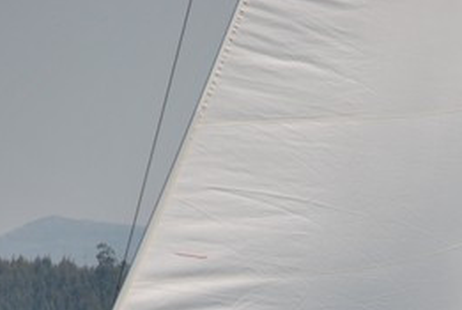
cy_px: 487
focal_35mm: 747
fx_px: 9599
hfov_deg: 2.8
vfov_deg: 1.8
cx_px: 420
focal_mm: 145
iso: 200
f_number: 5
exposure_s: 1/1600
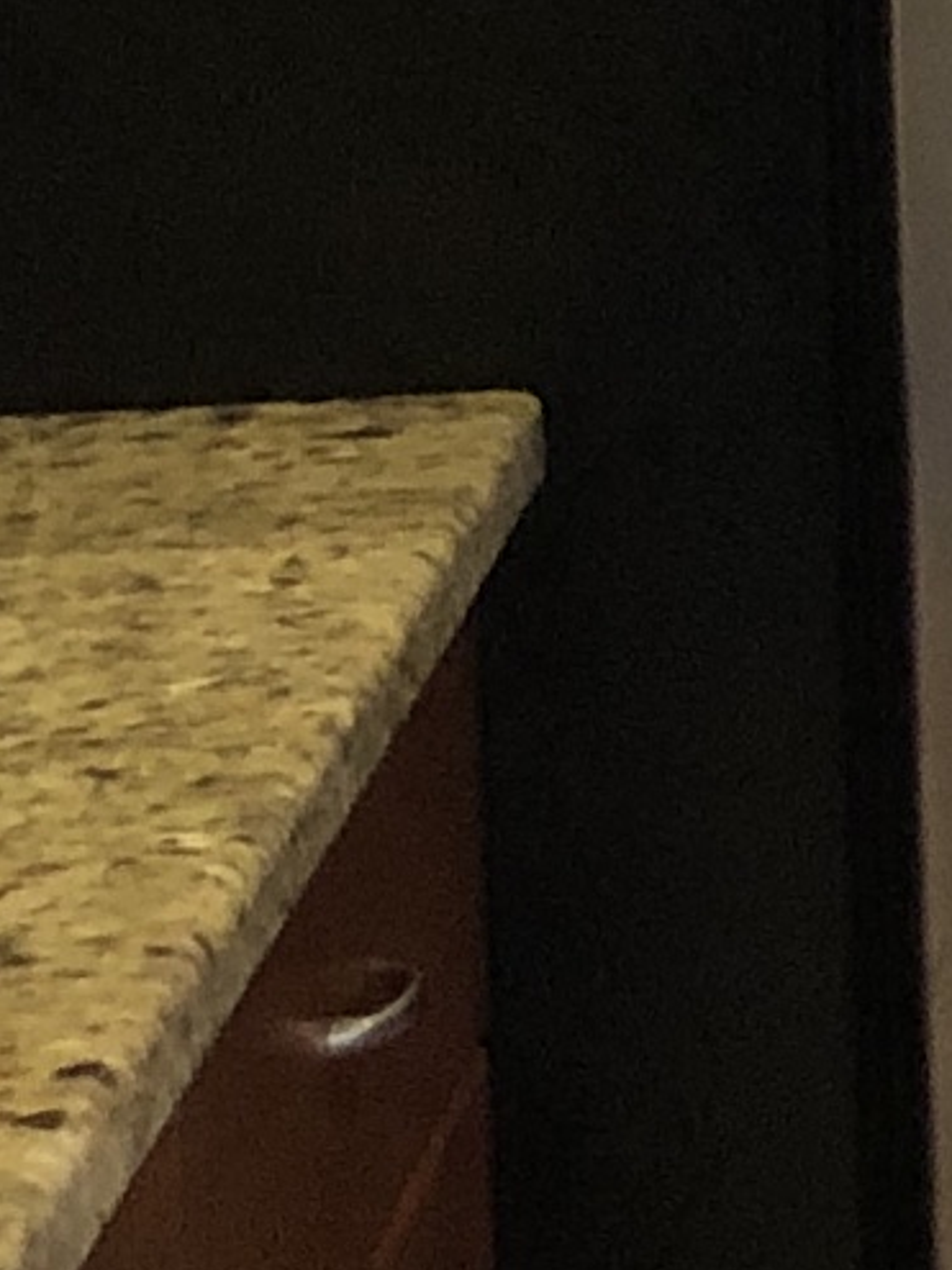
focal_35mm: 228
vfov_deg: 8.5
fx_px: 8364
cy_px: -623
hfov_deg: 5.6
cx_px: 3857
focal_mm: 3.99
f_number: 1.8
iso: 80
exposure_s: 1/15
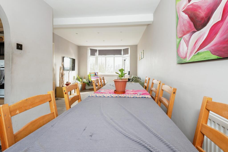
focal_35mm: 16
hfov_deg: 96.7
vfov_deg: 73.8
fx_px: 101
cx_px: 114
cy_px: 76
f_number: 8
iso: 200
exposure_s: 1/20
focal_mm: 16
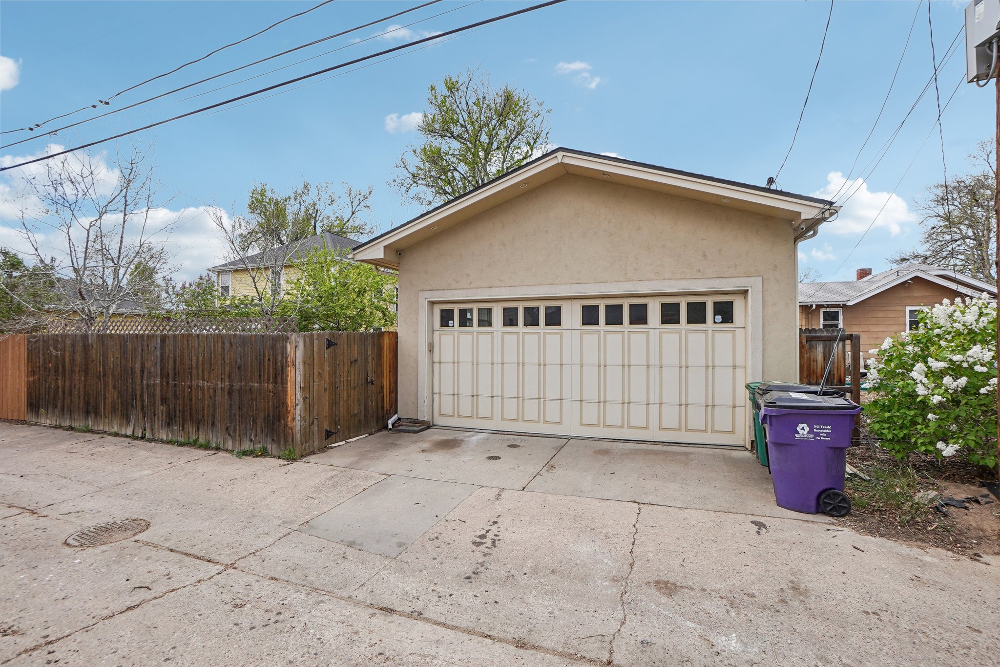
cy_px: 334
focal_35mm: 15
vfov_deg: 77.3
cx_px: 500
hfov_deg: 100.4
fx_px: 417
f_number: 8
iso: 100
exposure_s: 1/200
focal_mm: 10
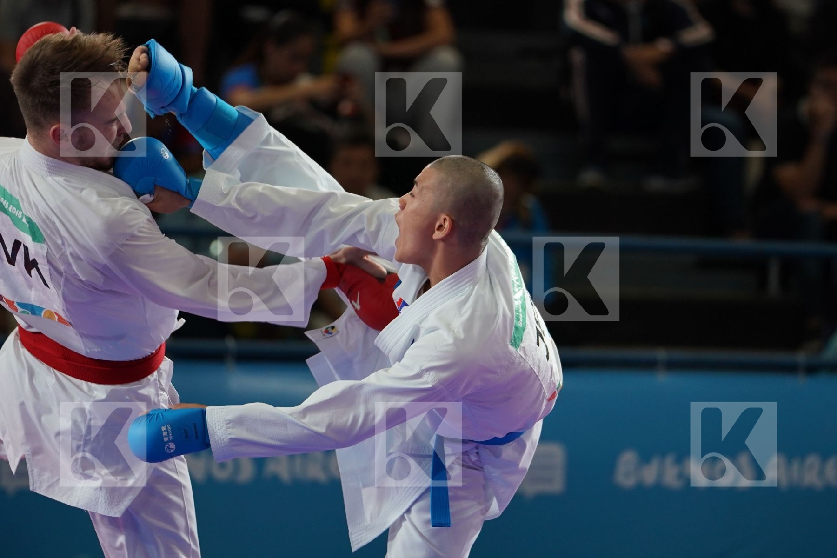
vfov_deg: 4.6
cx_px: 418
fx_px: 6974
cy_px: 279
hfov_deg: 6.9
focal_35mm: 300
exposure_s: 1/1000
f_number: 2.8
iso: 1000
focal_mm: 200
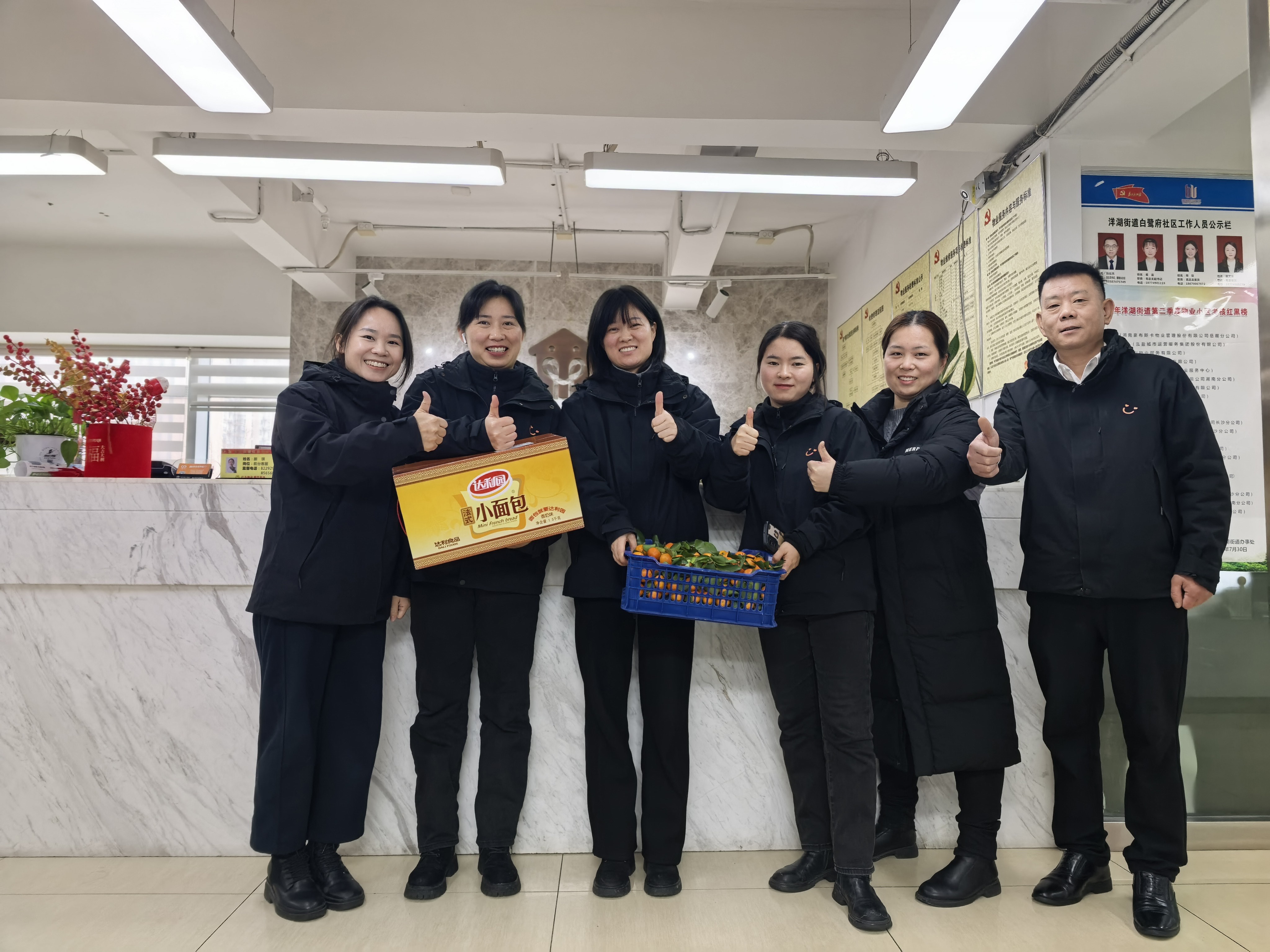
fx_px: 881
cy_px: 476
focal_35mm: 24
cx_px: 635
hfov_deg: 71.6
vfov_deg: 56.8
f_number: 2
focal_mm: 5.75
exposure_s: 1/100
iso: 250
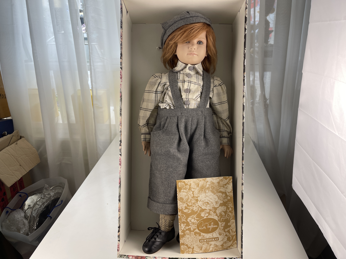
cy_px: 130
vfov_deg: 54.9
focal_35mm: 25
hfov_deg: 69.4
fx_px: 250
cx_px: 173
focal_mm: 5.1
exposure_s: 1/170
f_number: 1.6
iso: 32
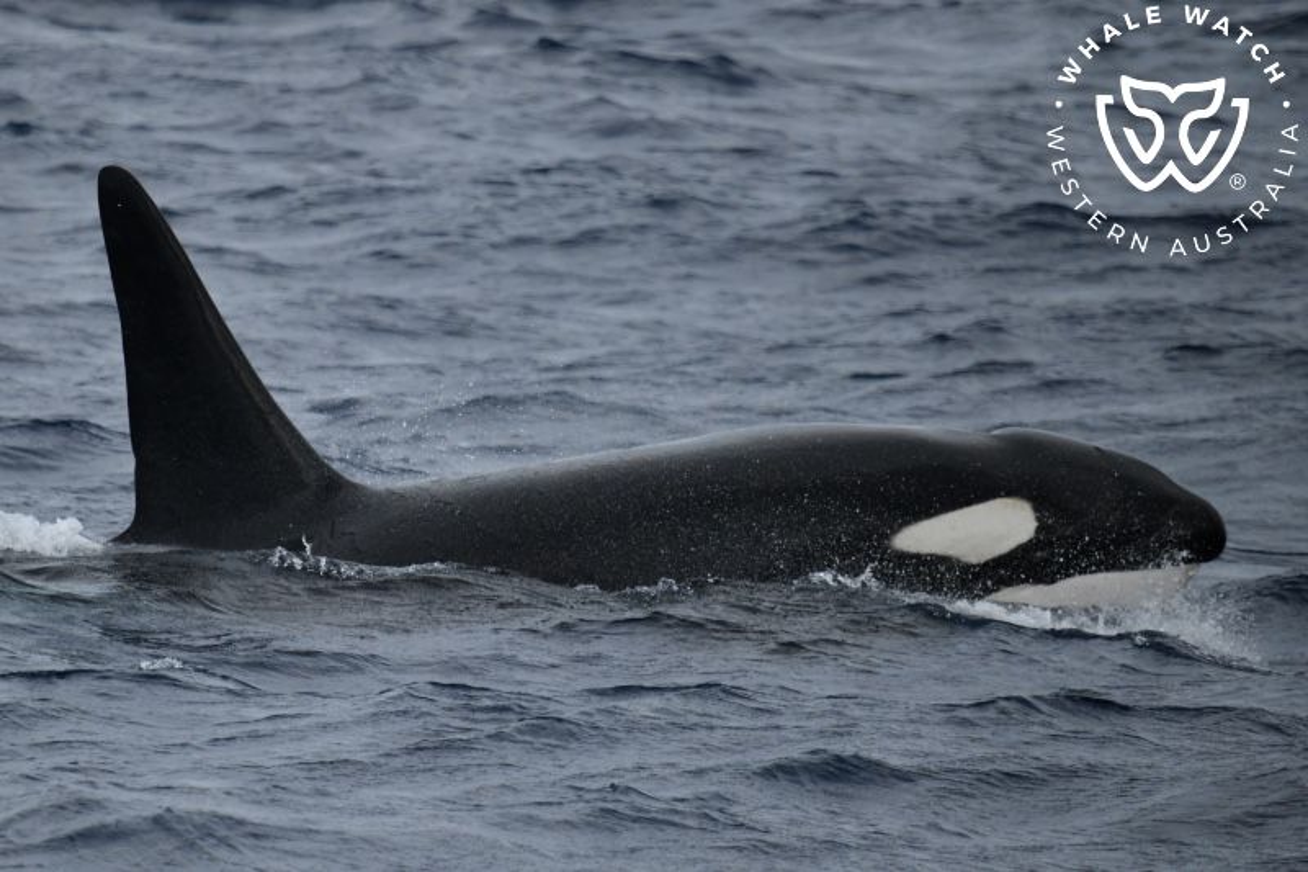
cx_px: 654
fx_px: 21794
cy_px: 436
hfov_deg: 3.4
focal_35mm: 600
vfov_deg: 2.3
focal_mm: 600
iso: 1800
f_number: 6.3
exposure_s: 1/8000
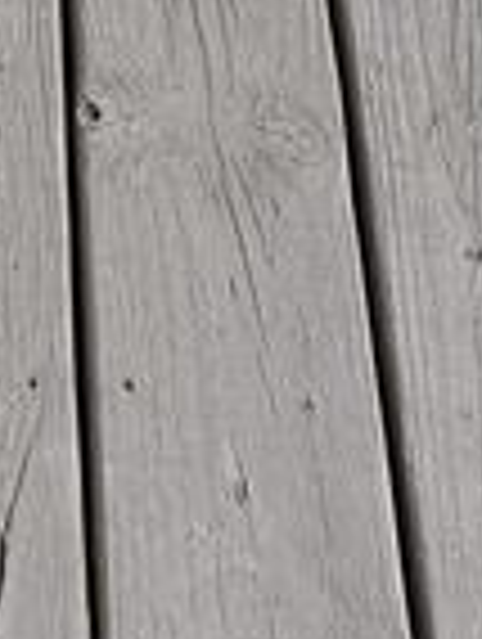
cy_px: -1116
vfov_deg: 9.2
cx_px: -514
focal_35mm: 182
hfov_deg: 7.8
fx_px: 3369
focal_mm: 6.76
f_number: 1.78
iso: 80
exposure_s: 1/627
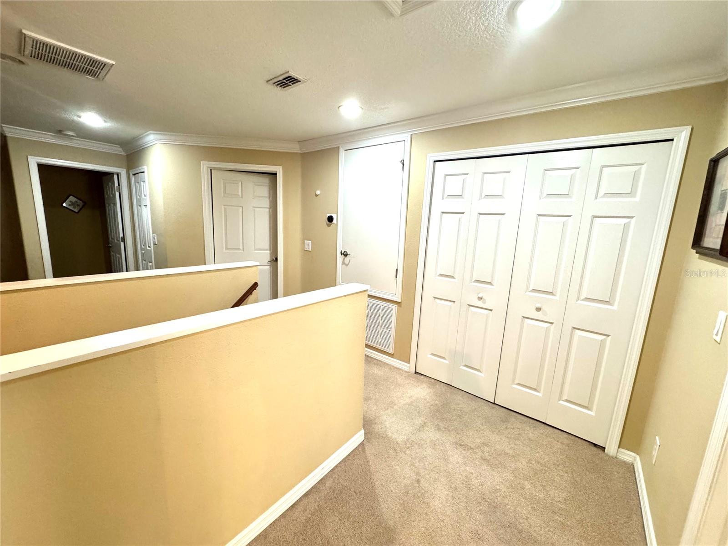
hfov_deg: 102.1
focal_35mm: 14
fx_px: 294
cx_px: 364
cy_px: 273
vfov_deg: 85.7
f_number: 2.2
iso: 320
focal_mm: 2.22
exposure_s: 1/120
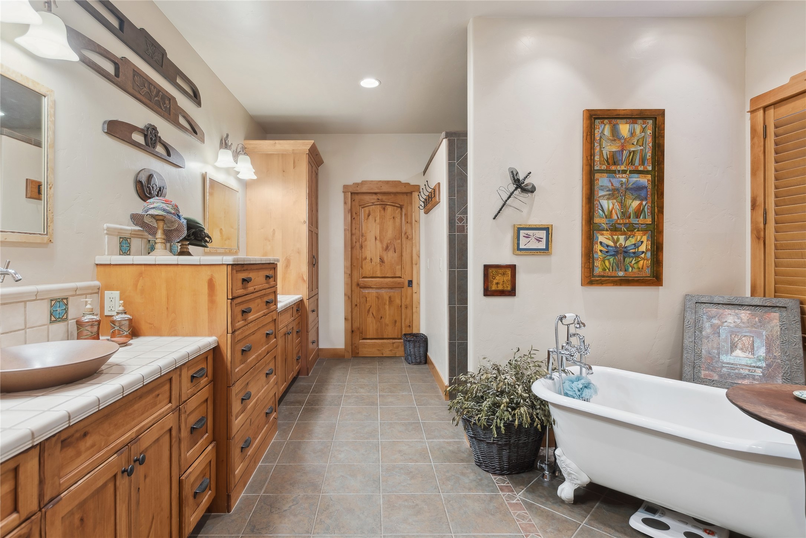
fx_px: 358
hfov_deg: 96.7
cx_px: 403
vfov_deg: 73.7
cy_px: 269
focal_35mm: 16
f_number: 6.3
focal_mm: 11
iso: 100
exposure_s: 1/3.33
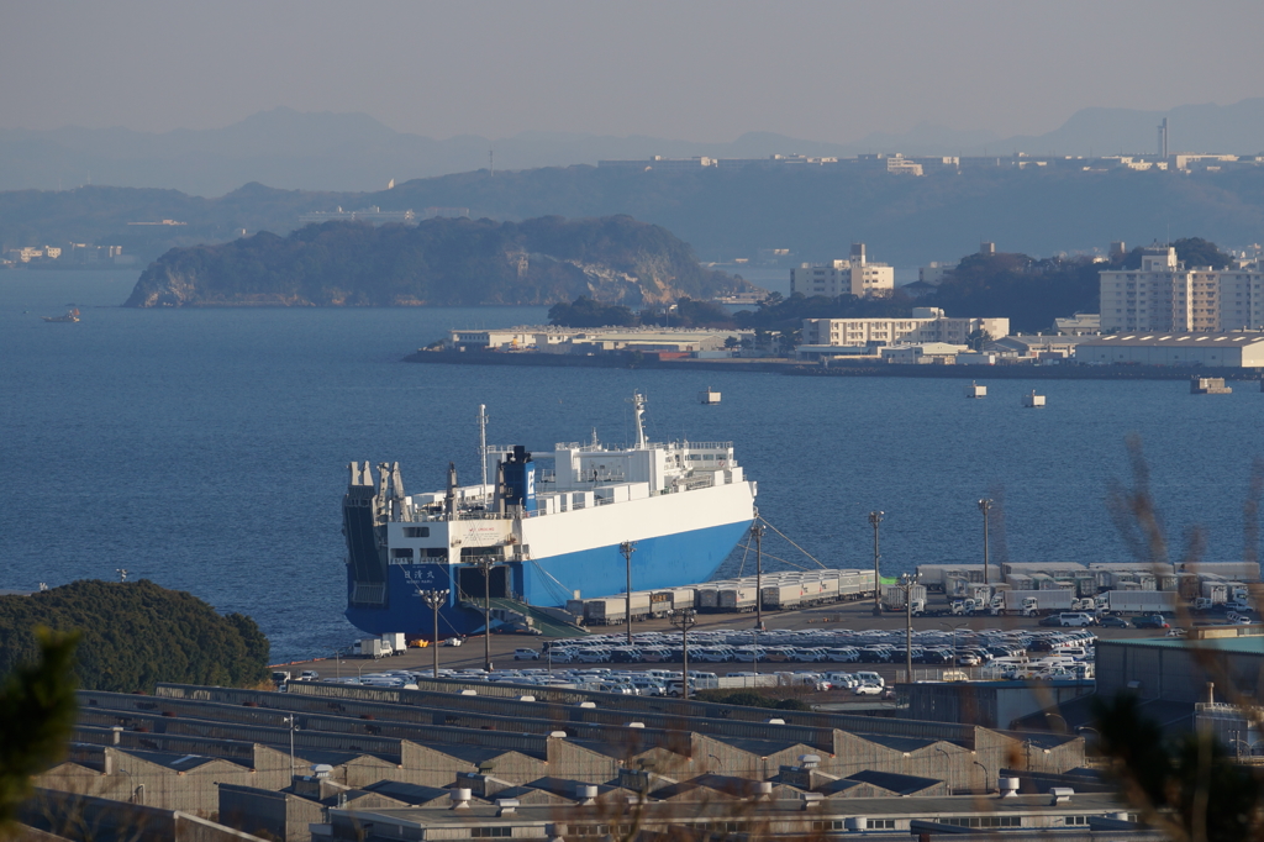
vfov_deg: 4.4
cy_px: 421
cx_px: 632
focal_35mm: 315
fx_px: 11056
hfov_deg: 6.5
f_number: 6.3
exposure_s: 1/400
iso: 100
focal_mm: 210
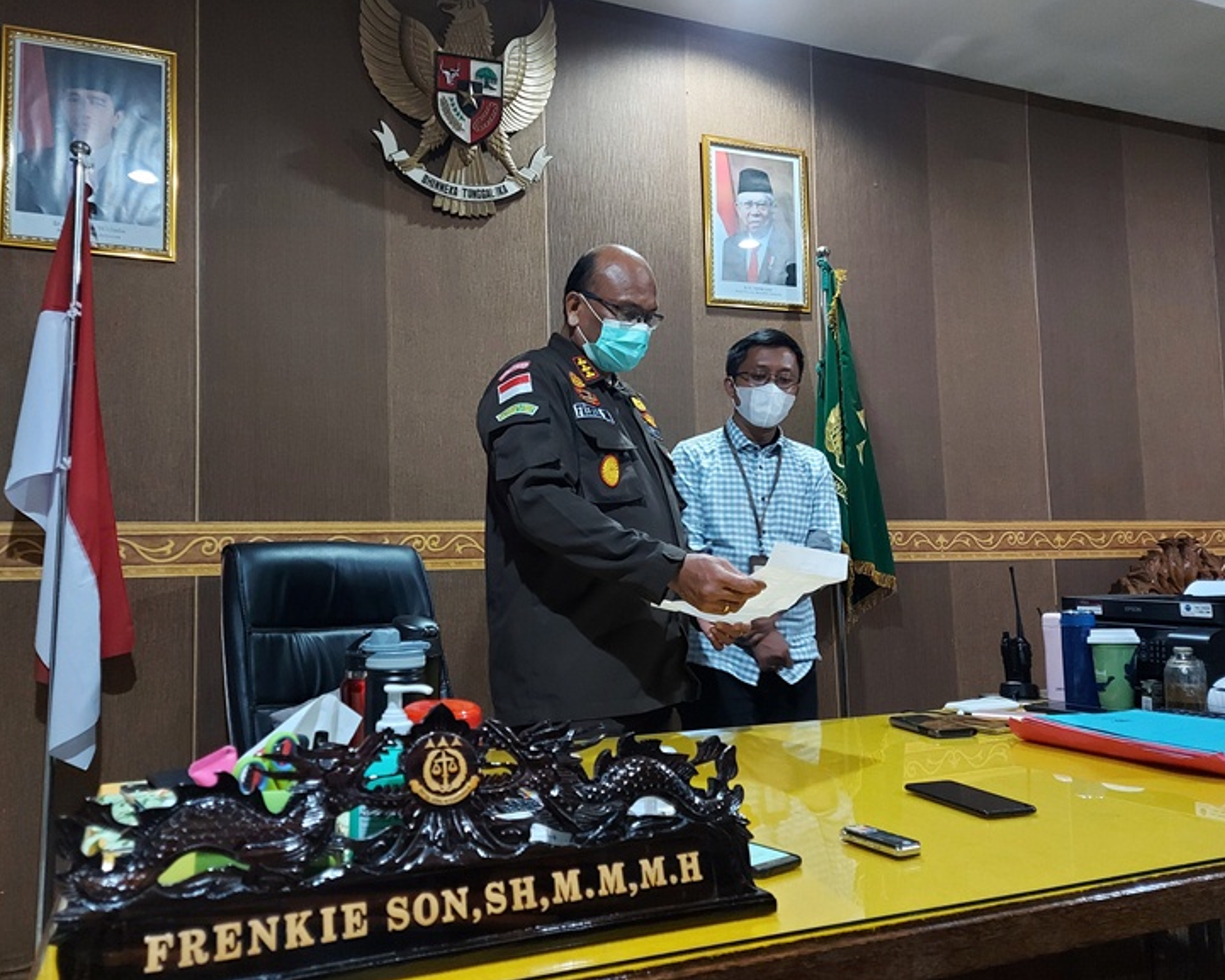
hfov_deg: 65.9
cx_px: 564
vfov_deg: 54.9
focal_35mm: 26
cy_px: 474
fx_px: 943
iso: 500
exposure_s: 1/24
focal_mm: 5.23
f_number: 1.8
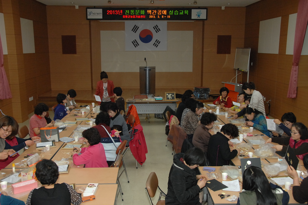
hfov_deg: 53.2
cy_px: 102
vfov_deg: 36.8
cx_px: 154
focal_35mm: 36
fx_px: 308
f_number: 6.7
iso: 800
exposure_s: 1/60
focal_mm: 24
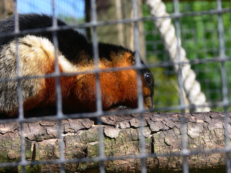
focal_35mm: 199
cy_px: 86
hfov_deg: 9.9
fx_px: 1328
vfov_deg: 7.5
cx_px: 116
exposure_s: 1/200
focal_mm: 42.2
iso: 80
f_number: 5.6
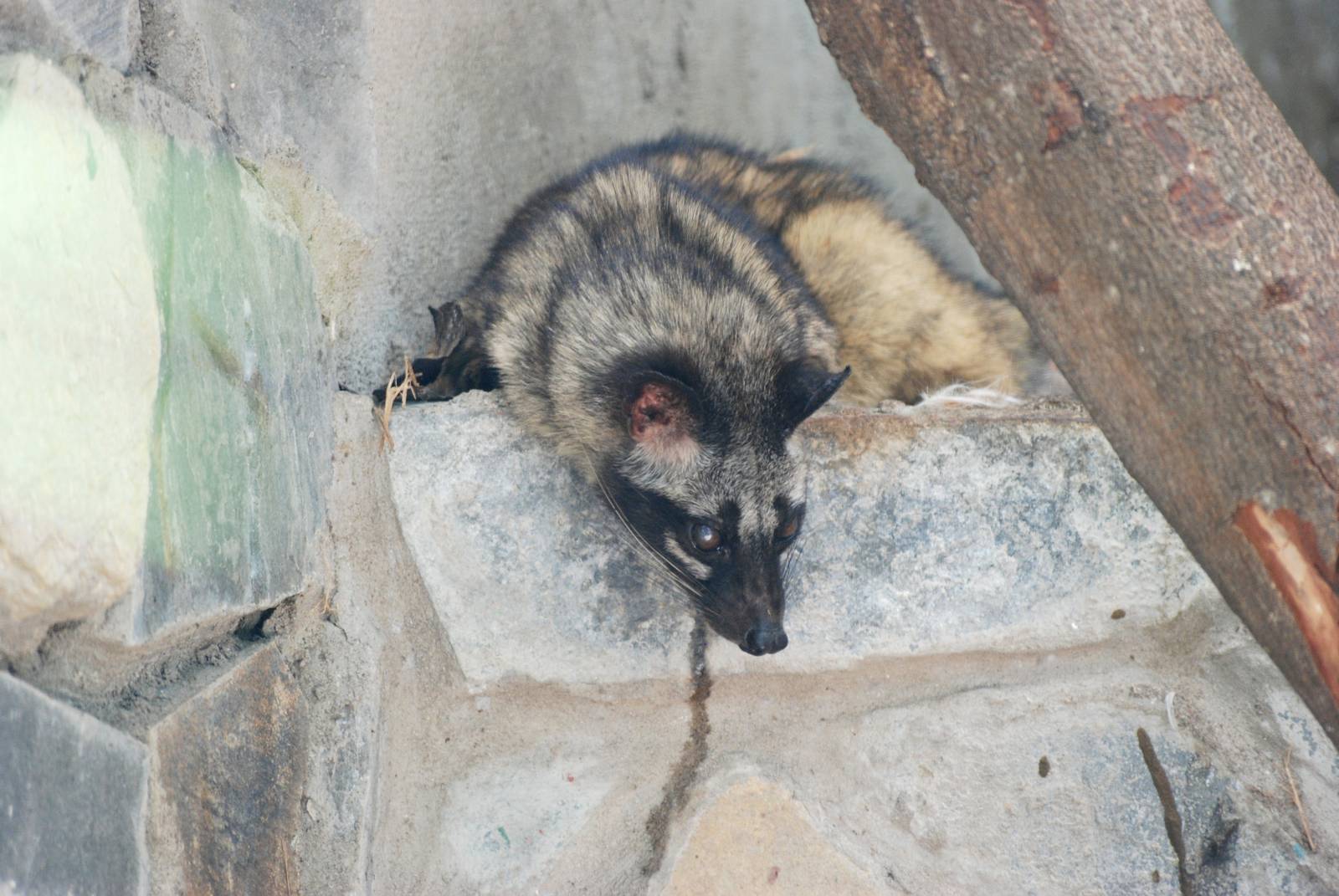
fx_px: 12289
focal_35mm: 330
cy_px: 448
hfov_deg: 6.2
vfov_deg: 4.2
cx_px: 670
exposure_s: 1/50
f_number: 5.3
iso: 400
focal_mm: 220
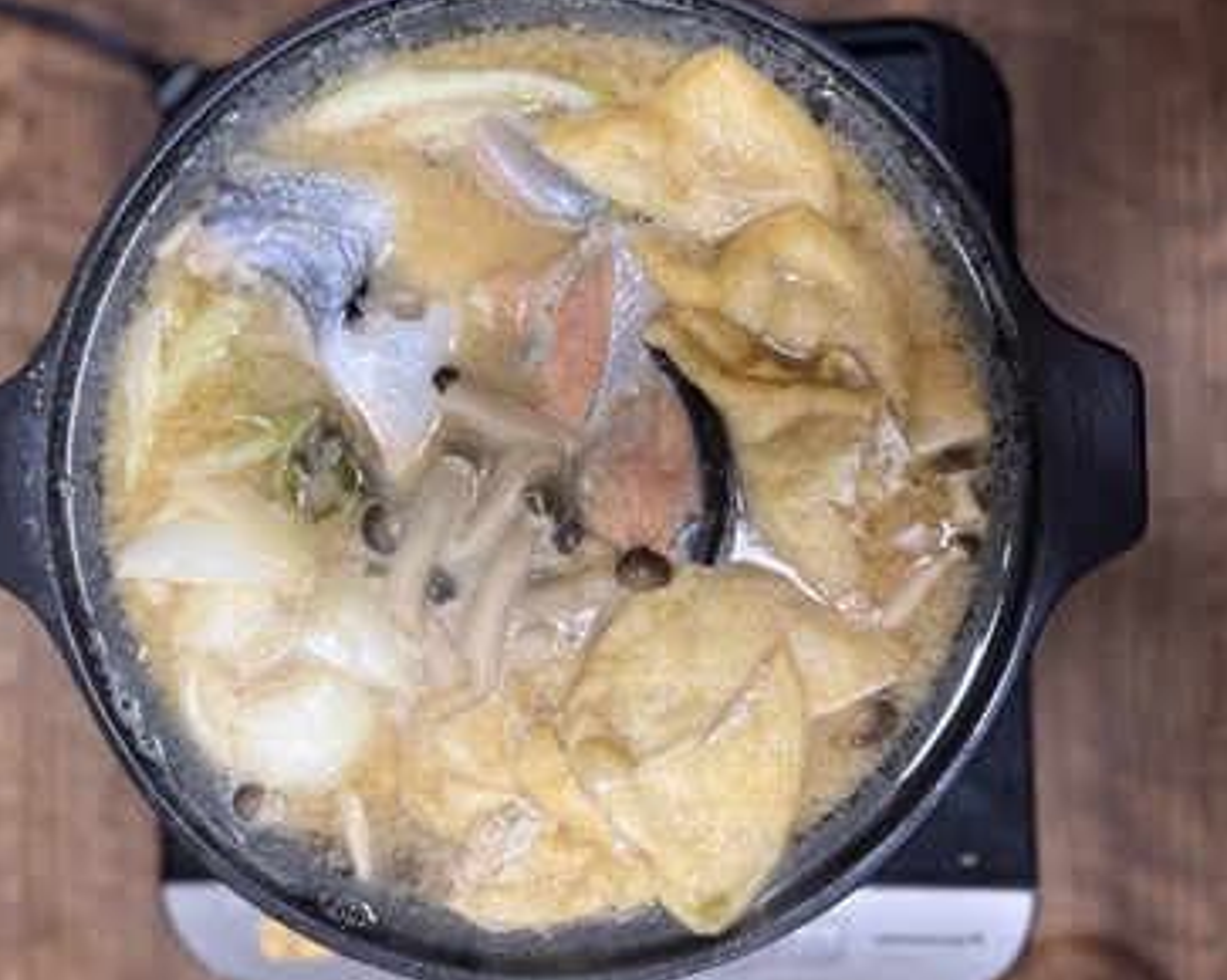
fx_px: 1016
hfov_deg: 62.2
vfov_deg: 51.5
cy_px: 490
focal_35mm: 28
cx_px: 585
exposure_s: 1/50
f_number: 1.5
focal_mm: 5.7
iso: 80
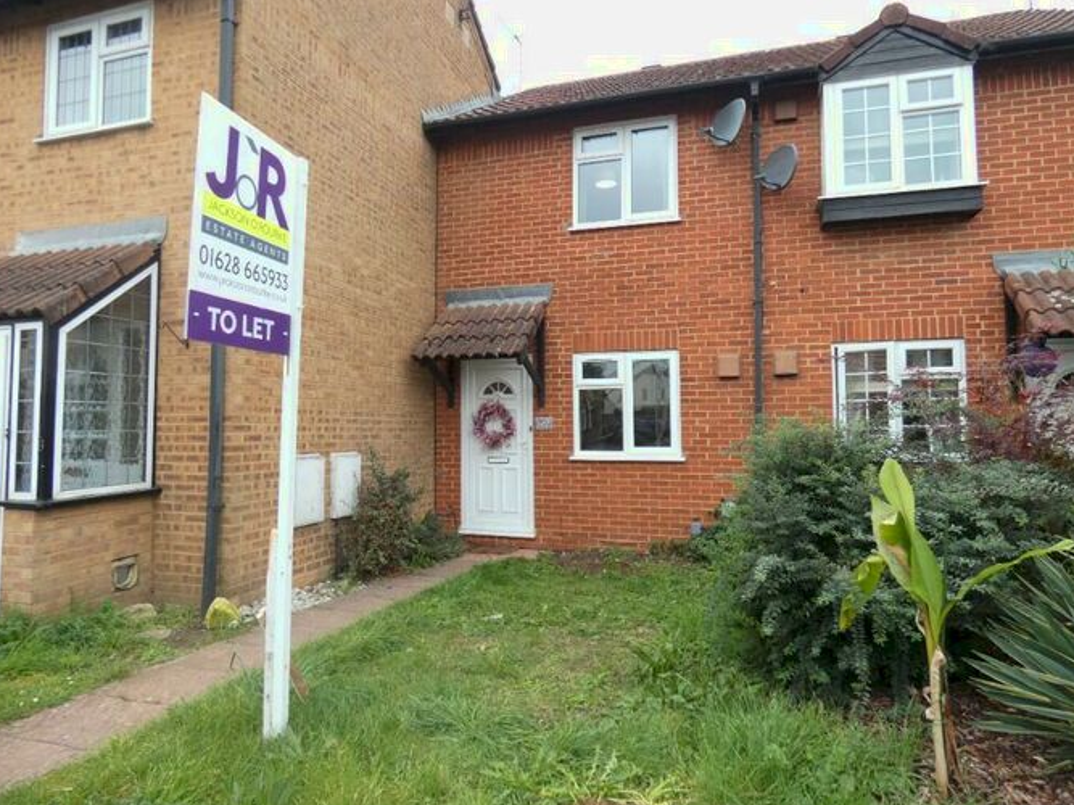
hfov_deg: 79.0
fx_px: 651
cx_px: 520
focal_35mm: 21
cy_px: 395
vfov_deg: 63.4
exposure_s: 1/60
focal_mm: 3.6
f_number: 2.8
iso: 160
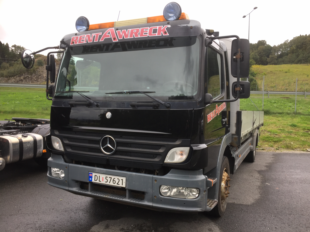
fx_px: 260
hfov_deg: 61.7
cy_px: 116
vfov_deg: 48.2
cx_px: 155
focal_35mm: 29
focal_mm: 4.15
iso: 32
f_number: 2.2
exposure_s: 1/127
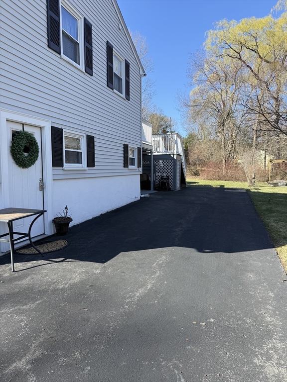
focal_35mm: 24
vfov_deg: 71.6
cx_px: 144
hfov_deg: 56.8
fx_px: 265
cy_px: 191
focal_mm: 6.76
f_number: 1.78
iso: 80
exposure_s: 1/1770
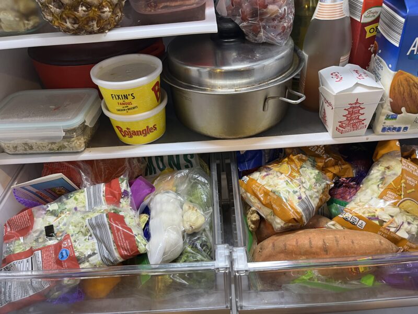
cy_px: 157
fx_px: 314
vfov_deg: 53.1
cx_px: 209
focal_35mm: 26
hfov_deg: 67.3
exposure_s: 1/60
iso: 125
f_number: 1.6
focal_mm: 5.1
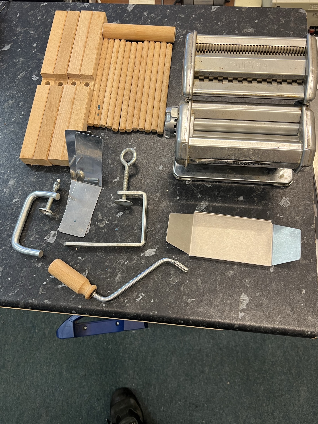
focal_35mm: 28
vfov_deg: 63.5
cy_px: 212
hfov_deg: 49.7
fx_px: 343
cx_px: 159
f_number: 1.5
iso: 64
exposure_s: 1/50
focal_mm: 5.7
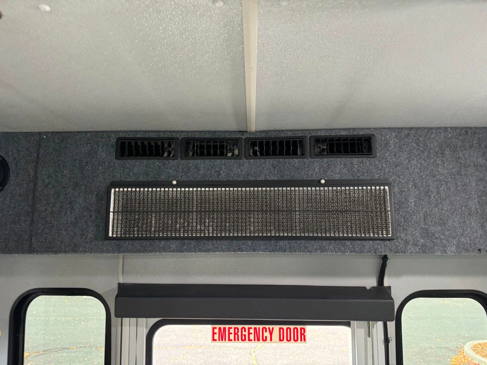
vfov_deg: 56.8
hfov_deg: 71.6
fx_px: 338
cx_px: 244
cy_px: 182
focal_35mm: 24
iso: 500
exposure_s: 1/60
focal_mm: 6.76
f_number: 1.78
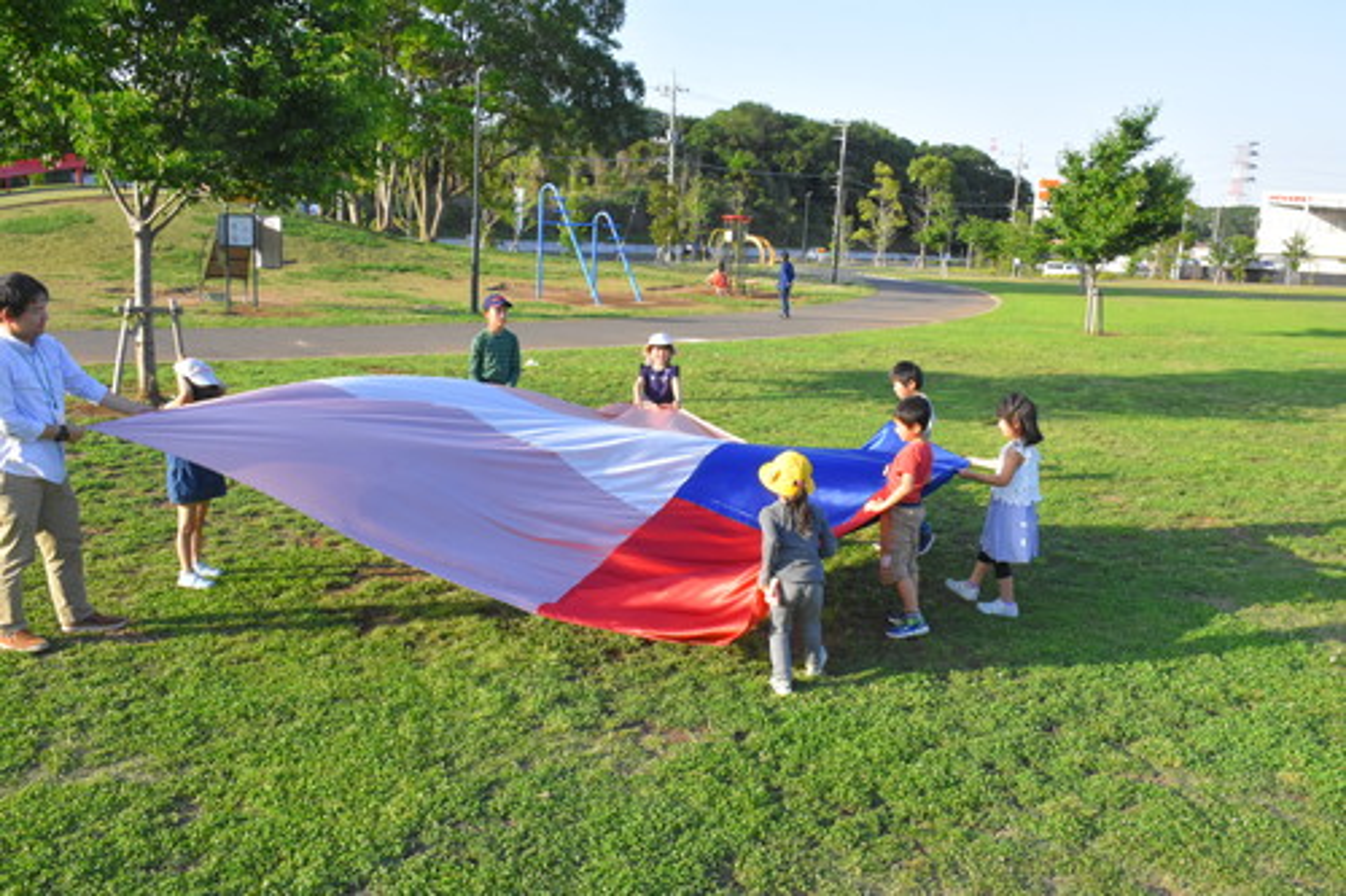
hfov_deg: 57.2
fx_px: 1233
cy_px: 448
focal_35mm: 33
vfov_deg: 39.9
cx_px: 673
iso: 2000
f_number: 13
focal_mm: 22
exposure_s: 1/640
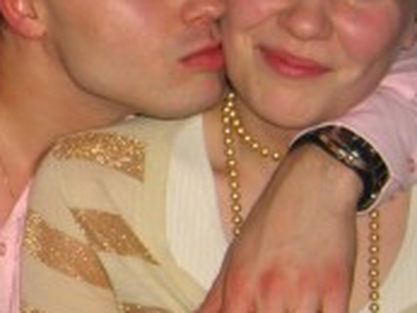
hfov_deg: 14.2
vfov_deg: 11.2
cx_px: -154
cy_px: 250
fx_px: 1591
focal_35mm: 132
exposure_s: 1/60
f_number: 2.8
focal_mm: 7.9
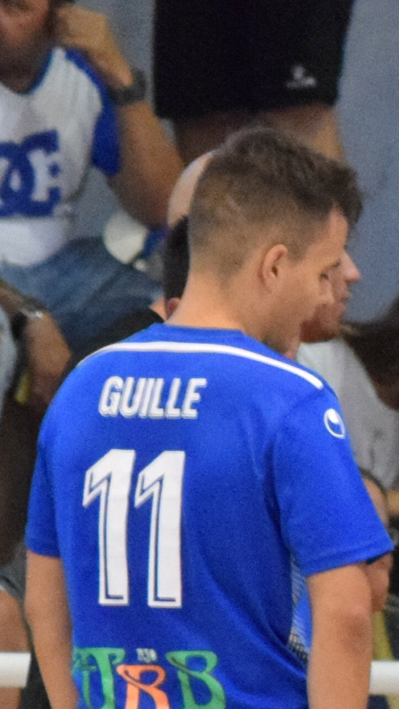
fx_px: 17111
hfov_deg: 1.3
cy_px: 710
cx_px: 1018
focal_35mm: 910
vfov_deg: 2.4
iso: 3200
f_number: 5.3
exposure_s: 1/160
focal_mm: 165
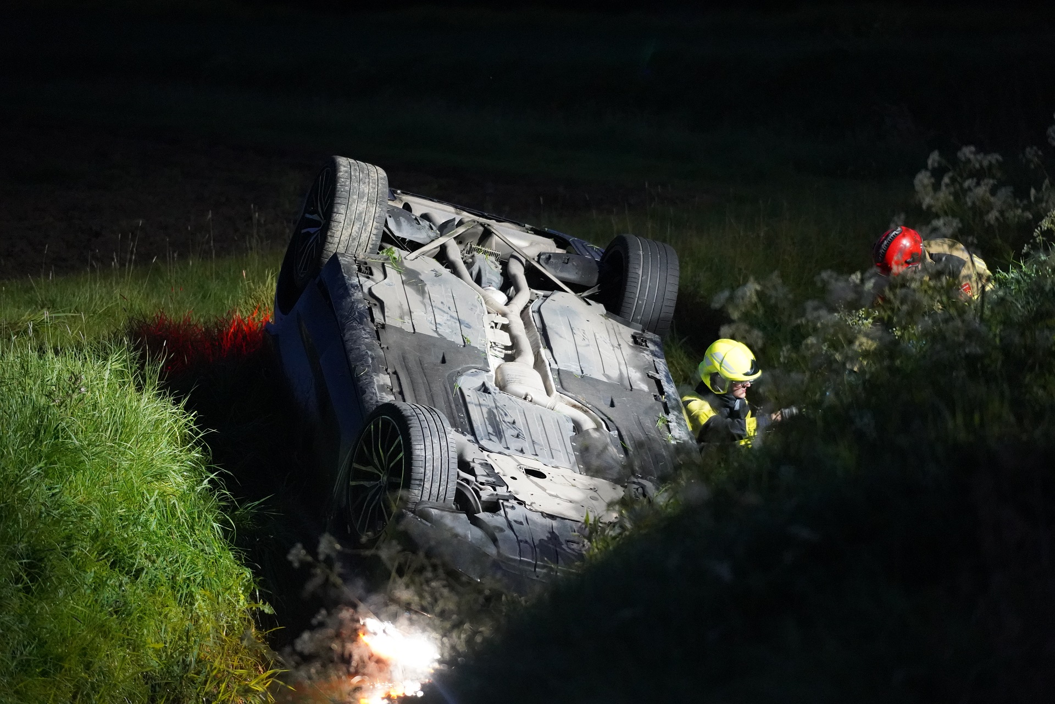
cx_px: 528
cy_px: 352
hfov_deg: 11.4
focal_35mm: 180
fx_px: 5275
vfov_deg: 7.6
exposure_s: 1/160
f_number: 4
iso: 12800
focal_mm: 180
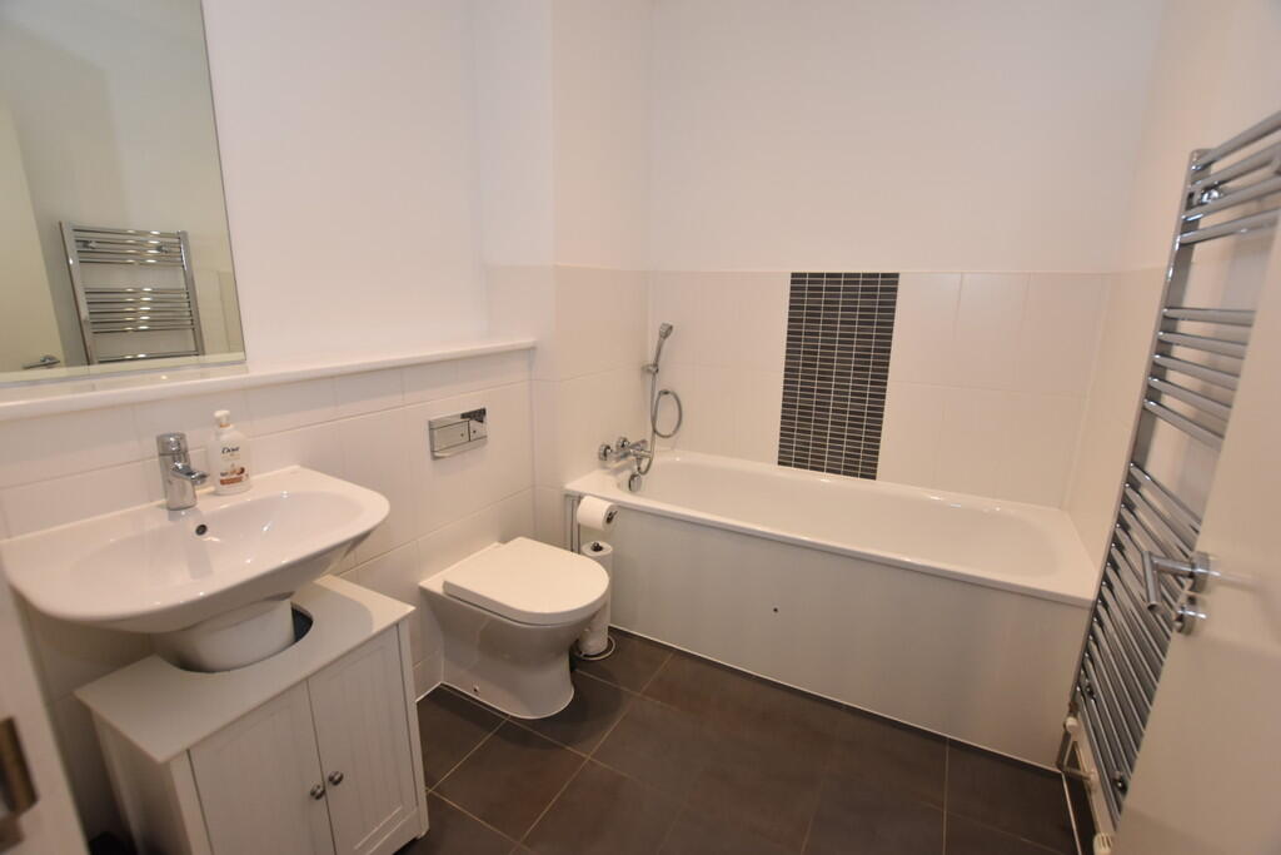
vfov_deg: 77.3
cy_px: 428
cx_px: 640
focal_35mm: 15
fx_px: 534
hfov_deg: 100.4
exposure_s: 1/80
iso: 800
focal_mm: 10
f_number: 4.5
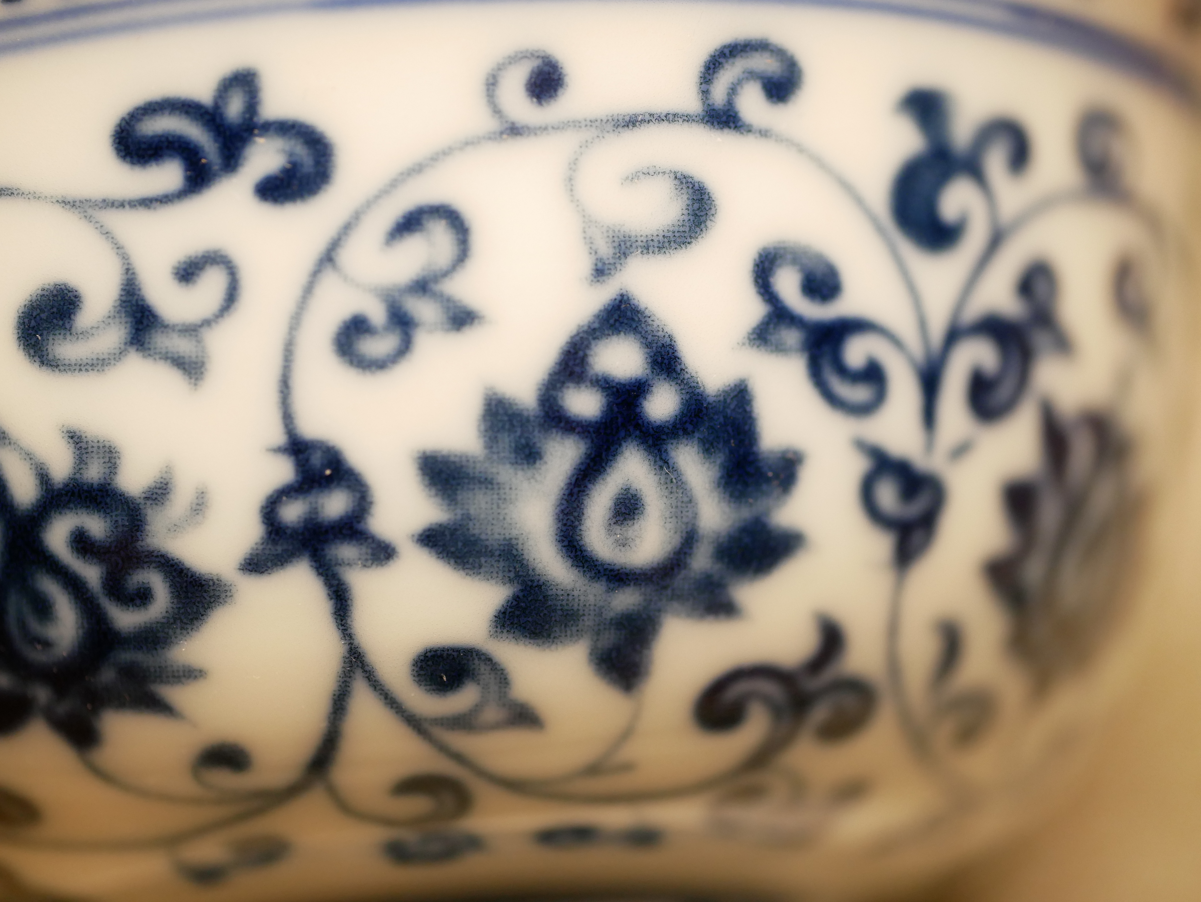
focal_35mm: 90
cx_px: 600
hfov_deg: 21.8
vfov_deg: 16.4
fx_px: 3124
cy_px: 451
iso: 1250
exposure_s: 1/100
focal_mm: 45
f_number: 2.8
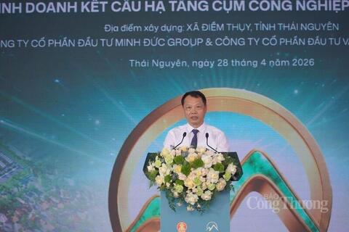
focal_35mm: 157
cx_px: 174
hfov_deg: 13.1
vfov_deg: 8.7
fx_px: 1522
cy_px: 116
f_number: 4.5
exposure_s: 1/200
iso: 400
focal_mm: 105
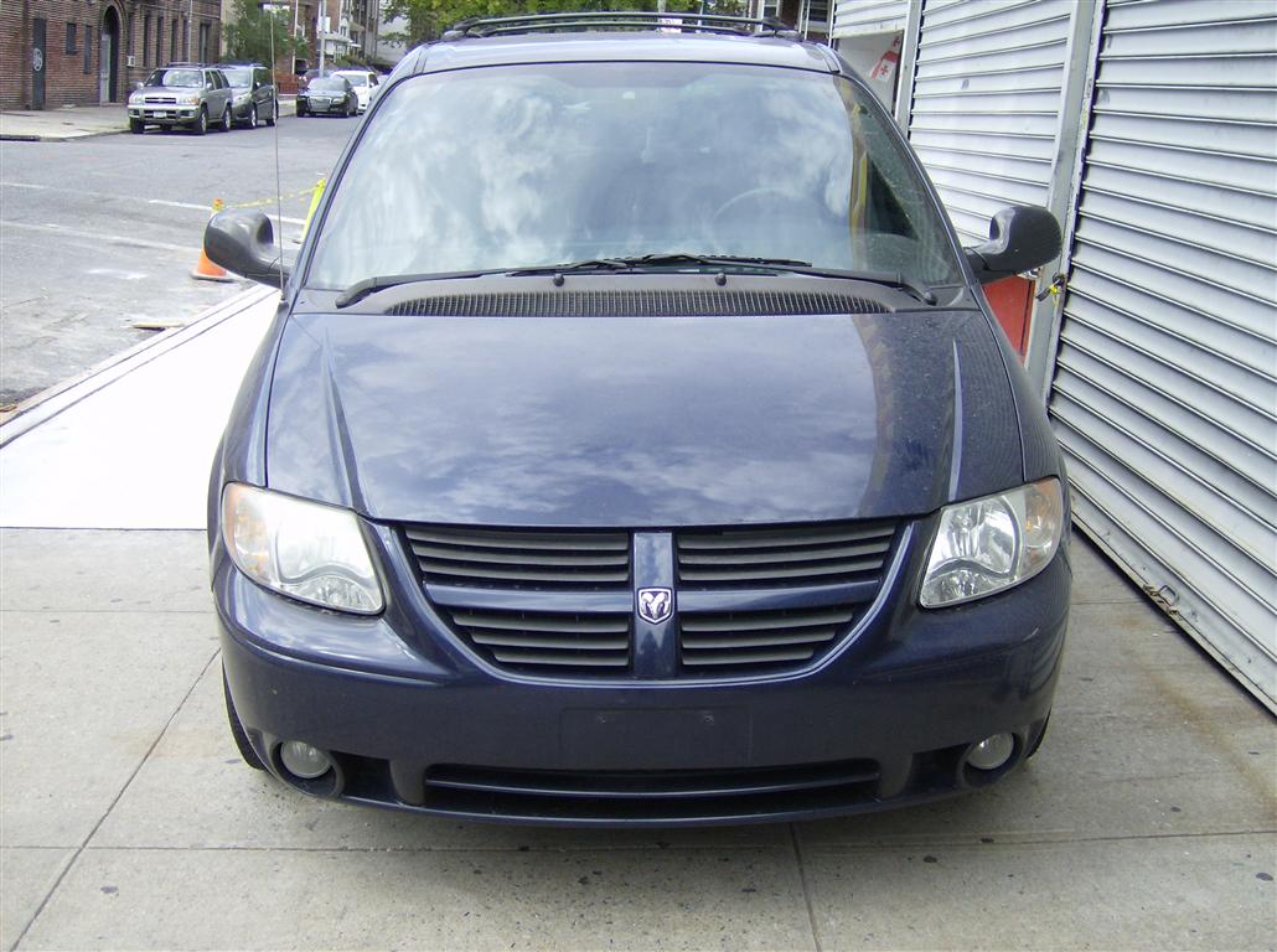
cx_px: 638
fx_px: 1399
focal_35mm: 38
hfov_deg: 49.1
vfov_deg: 37.6
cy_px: 476
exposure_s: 1/380
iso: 100
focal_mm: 6.4
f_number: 2.9
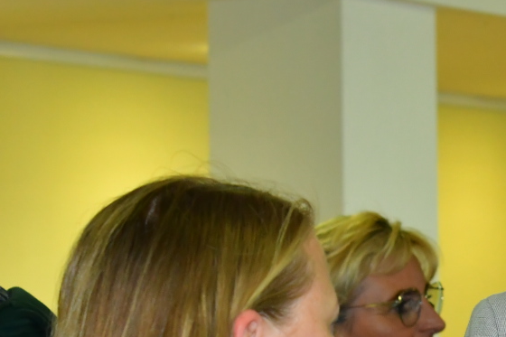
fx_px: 3049
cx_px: 593
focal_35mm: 217
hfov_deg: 9.4
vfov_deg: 6.3
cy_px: 363
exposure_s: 1/60
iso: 1600
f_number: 6.3
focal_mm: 50
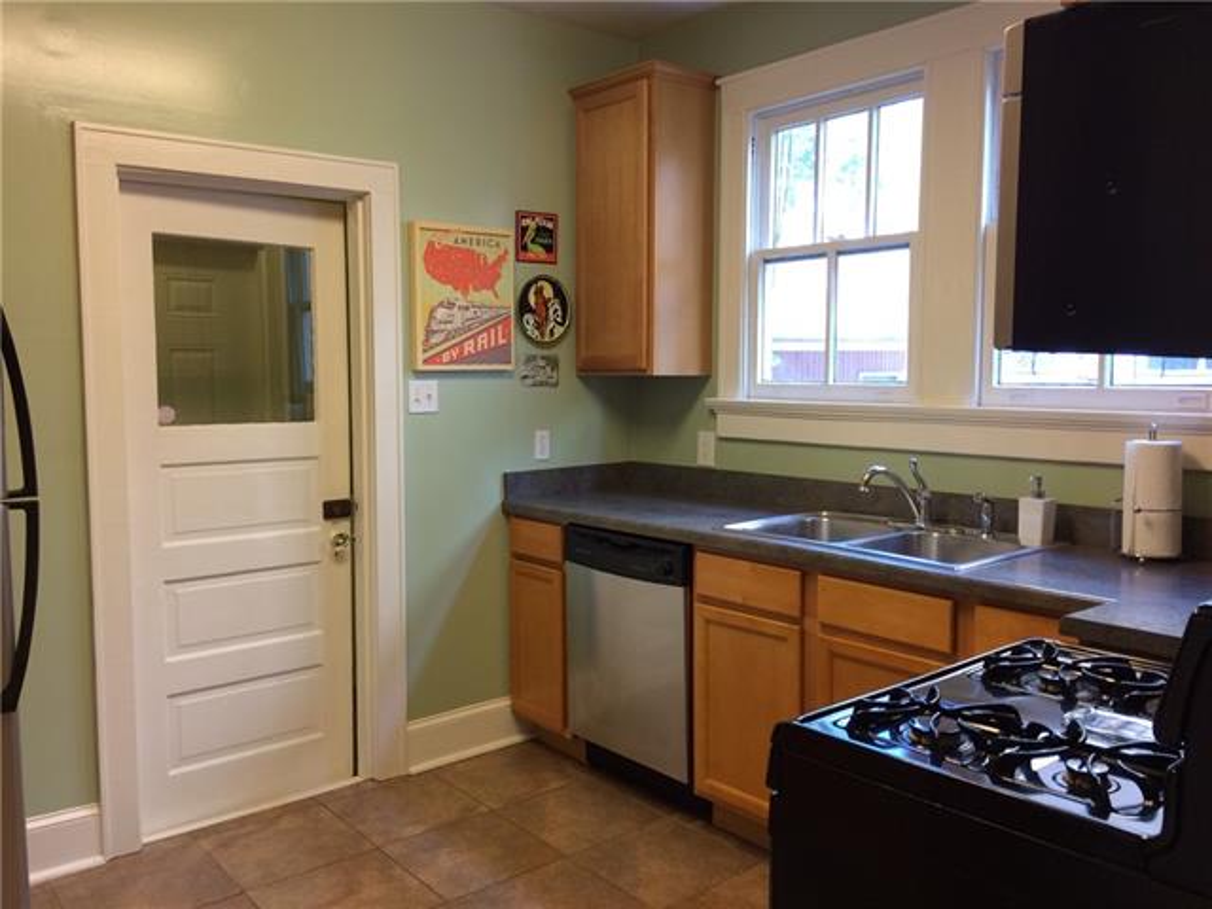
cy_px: 454
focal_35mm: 29
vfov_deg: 48.2
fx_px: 1015
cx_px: 606
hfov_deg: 61.7
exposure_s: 1/30
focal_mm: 4.15
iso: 50
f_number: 2.2
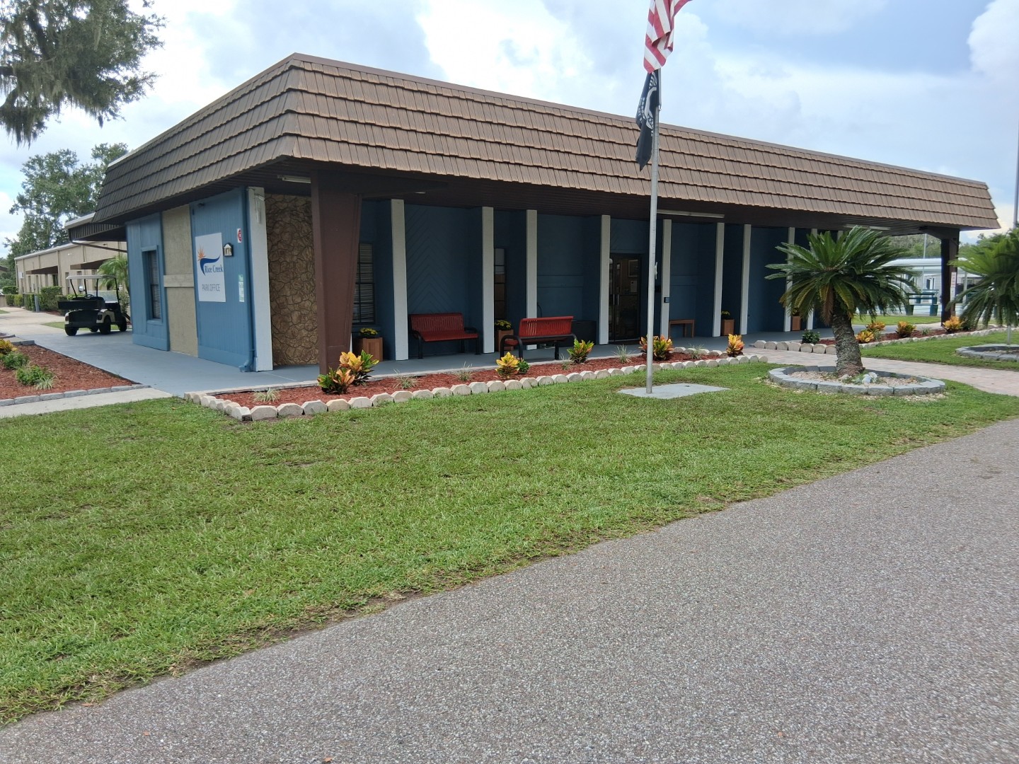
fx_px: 765
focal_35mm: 26
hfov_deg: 67.3
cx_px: 510
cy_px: 382
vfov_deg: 53.1
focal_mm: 3.98
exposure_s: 1/404
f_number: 1.8
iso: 25
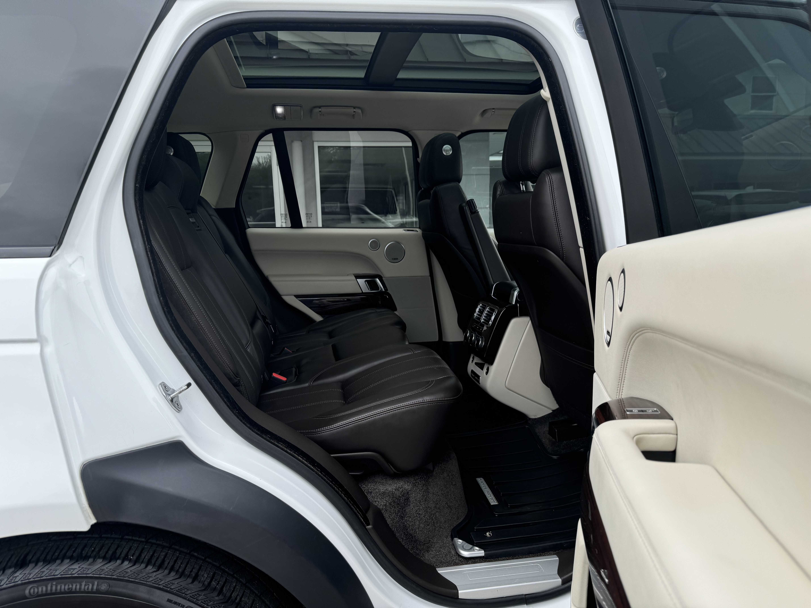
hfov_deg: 71.6
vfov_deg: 56.8
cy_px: 304
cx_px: 406
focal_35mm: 24
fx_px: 562
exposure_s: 1/792
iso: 80
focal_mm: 6.76
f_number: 1.78
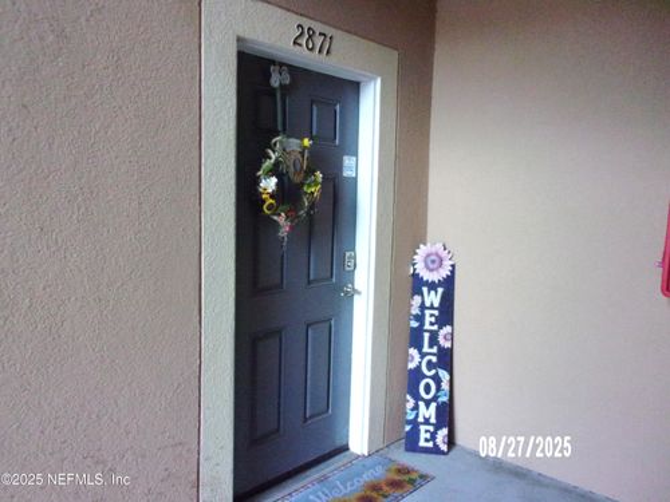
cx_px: 335
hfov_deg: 63.4
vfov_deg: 49.7
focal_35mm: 28
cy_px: 251
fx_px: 542
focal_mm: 5.1
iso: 800
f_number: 3.9
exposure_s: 1/110
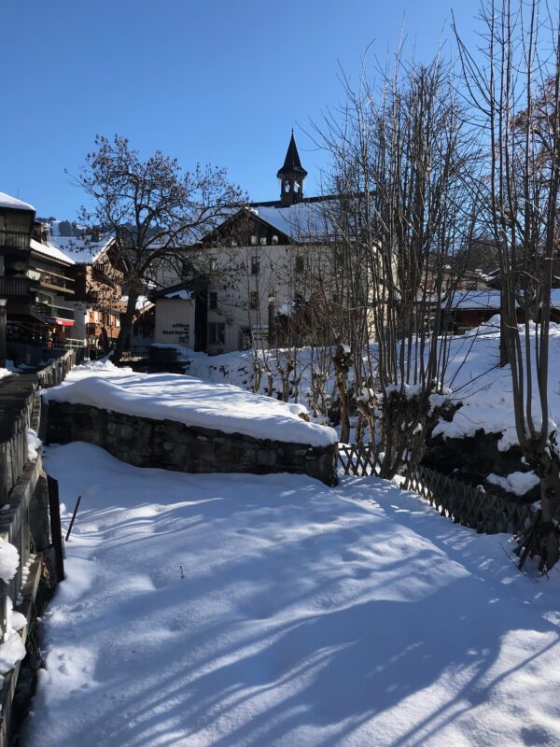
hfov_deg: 49.7
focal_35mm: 28
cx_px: 280
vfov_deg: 63.4
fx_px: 604
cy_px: 374
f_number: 1.8
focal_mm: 3.99
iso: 20
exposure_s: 1/1773
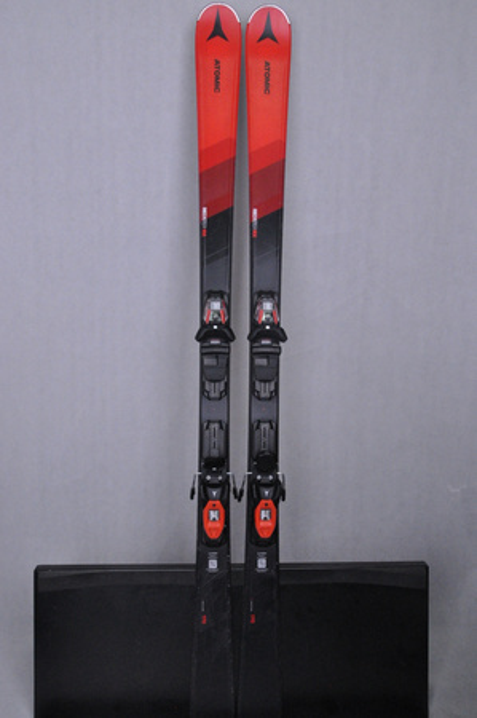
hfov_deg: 39.9
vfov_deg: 57.3
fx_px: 657
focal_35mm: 33
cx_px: 238
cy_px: 359
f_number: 9.5
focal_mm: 22
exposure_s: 1/125
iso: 3200
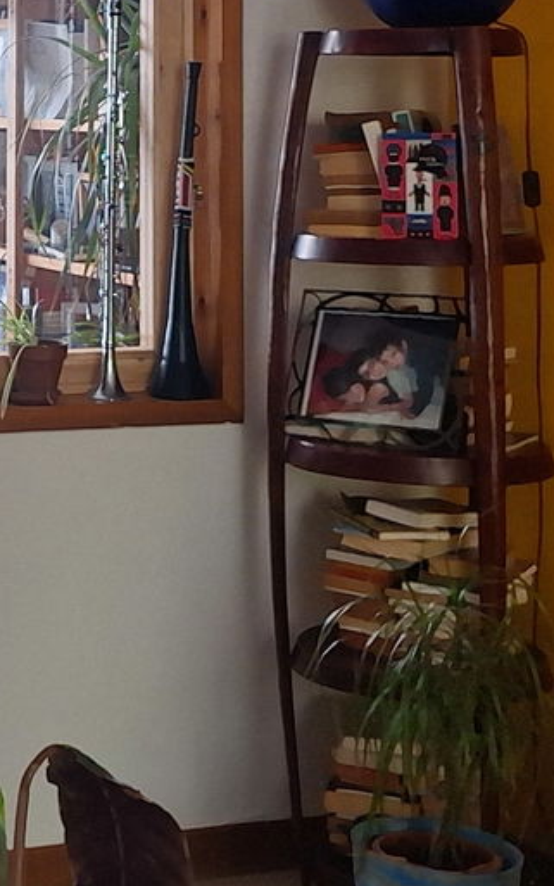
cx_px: -235
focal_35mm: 76
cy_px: 116
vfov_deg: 26.4
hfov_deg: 16.0
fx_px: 1834
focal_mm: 5.54
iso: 50
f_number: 1.8
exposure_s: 1/100
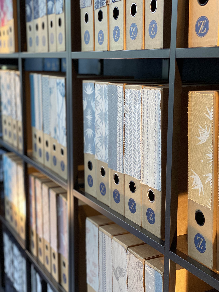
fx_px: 439
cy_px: 146
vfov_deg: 36.8
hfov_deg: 28.0
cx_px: 110
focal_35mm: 52
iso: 125
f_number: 2
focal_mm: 6
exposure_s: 1/122
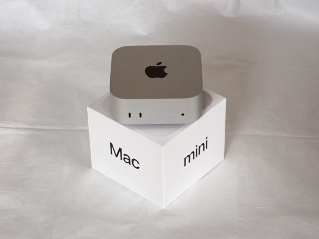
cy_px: 120
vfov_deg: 14.8
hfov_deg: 19.6
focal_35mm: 100
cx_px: 160
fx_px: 922
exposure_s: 1/100
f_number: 4.9
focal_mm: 18
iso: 400
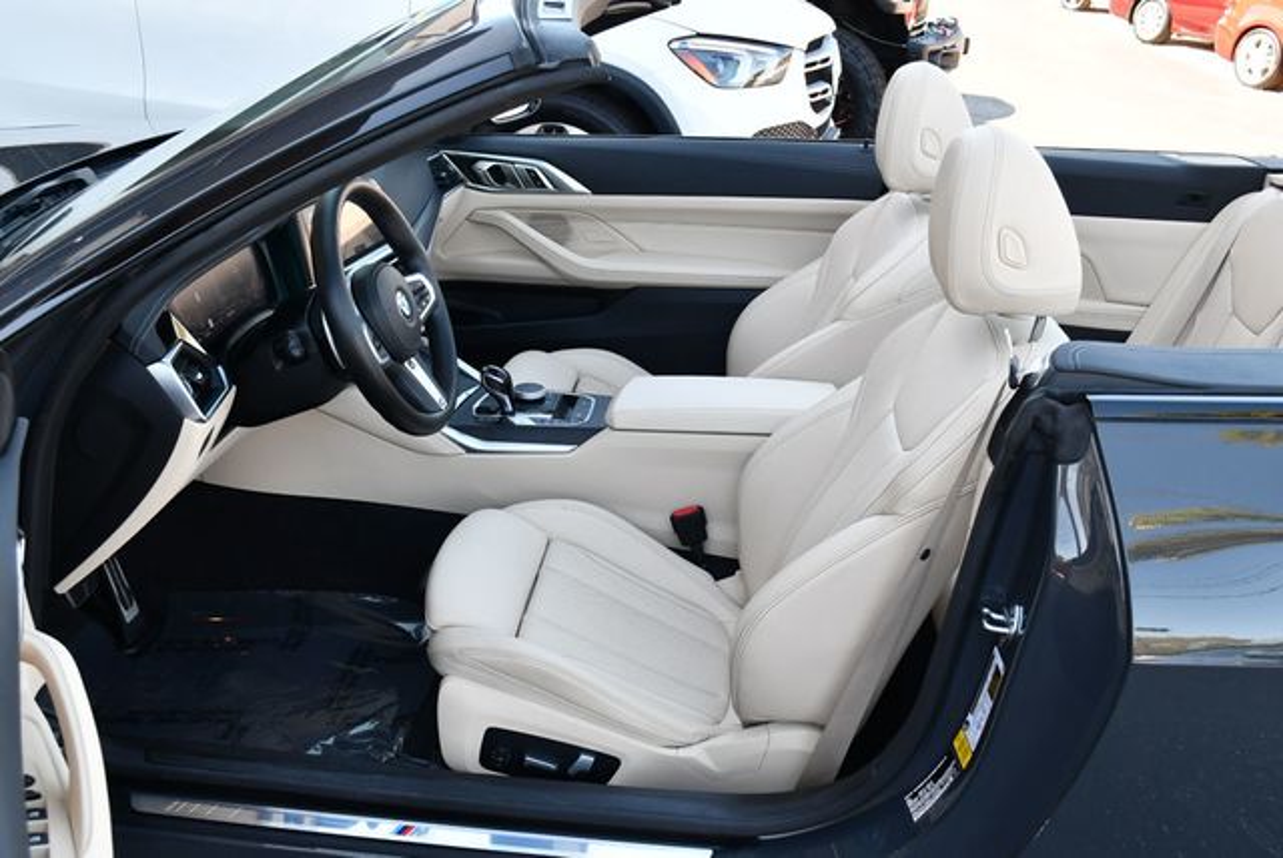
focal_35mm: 36
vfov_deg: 36.9
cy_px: 429
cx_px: 642
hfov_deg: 53.1
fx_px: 1284
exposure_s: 1/250
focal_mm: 18
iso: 400
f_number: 4.5
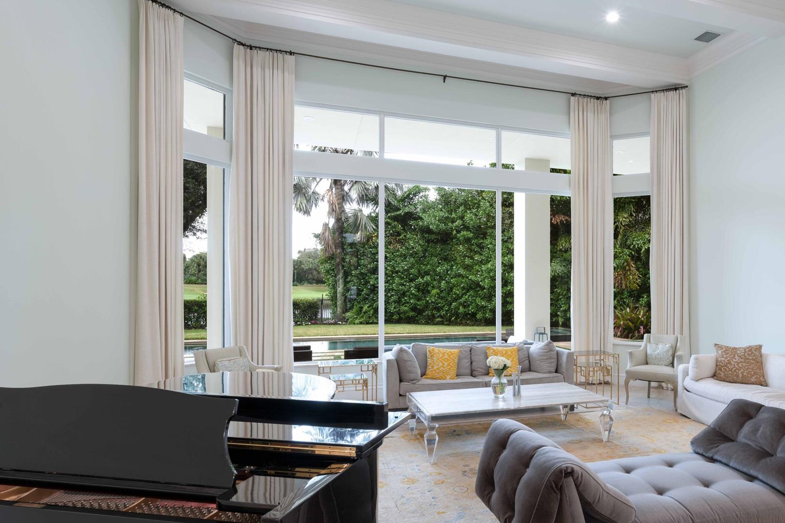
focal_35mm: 24
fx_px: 515
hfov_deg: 73.3
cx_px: 493
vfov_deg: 53.7
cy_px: 286
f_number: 13
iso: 100
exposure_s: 1/10
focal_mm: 18.5
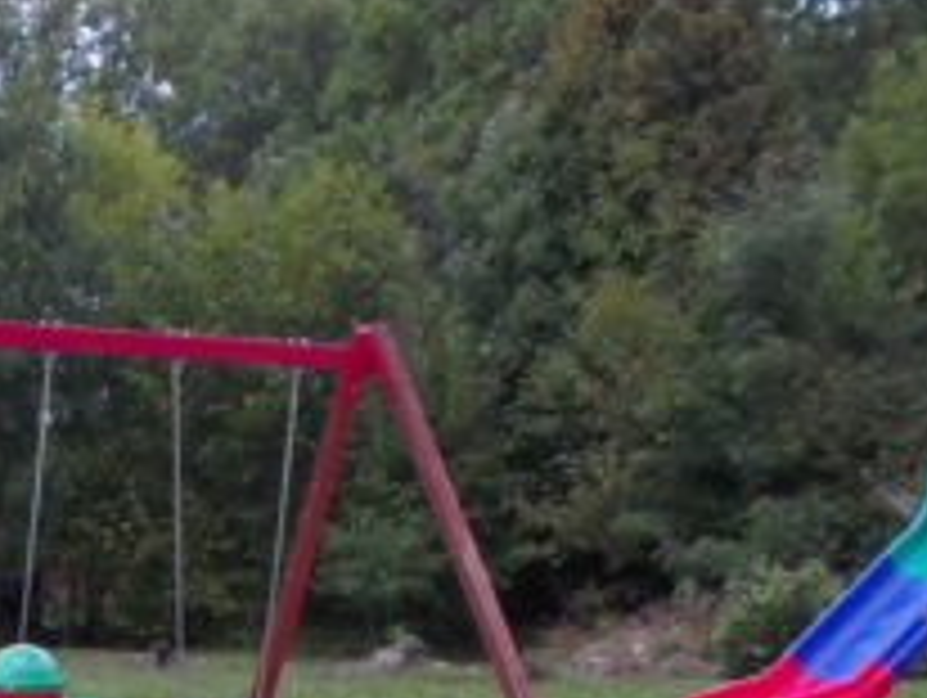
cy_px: 1058
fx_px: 2896
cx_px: -405
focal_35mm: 108
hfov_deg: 16.7
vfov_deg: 13.0
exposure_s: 1/250
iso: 80
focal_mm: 4.1
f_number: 3.3
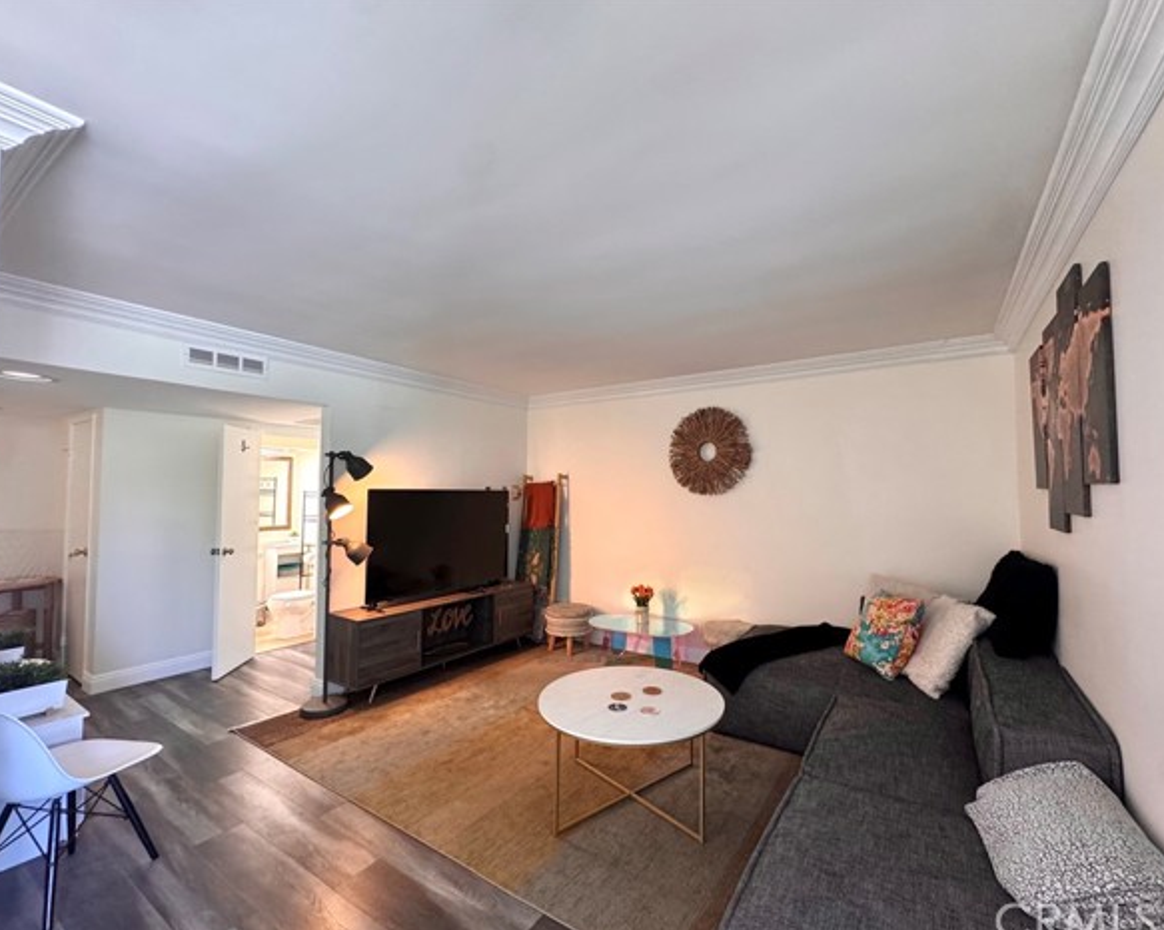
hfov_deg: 96.7
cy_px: 471
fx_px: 517
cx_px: 611
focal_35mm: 15
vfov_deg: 84.0
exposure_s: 1/60
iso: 320
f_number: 2.2
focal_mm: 2.22
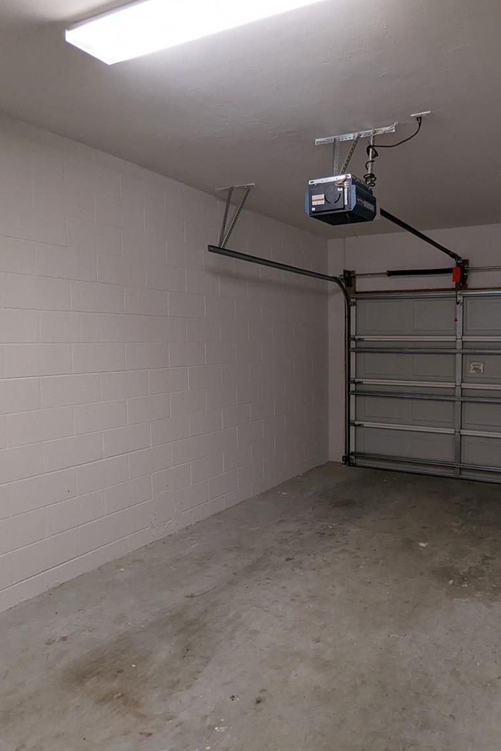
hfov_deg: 52.5
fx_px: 480
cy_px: 369
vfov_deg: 76.1
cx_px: 380
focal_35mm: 23
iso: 294
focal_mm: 2.35
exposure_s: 1/60
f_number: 2.2
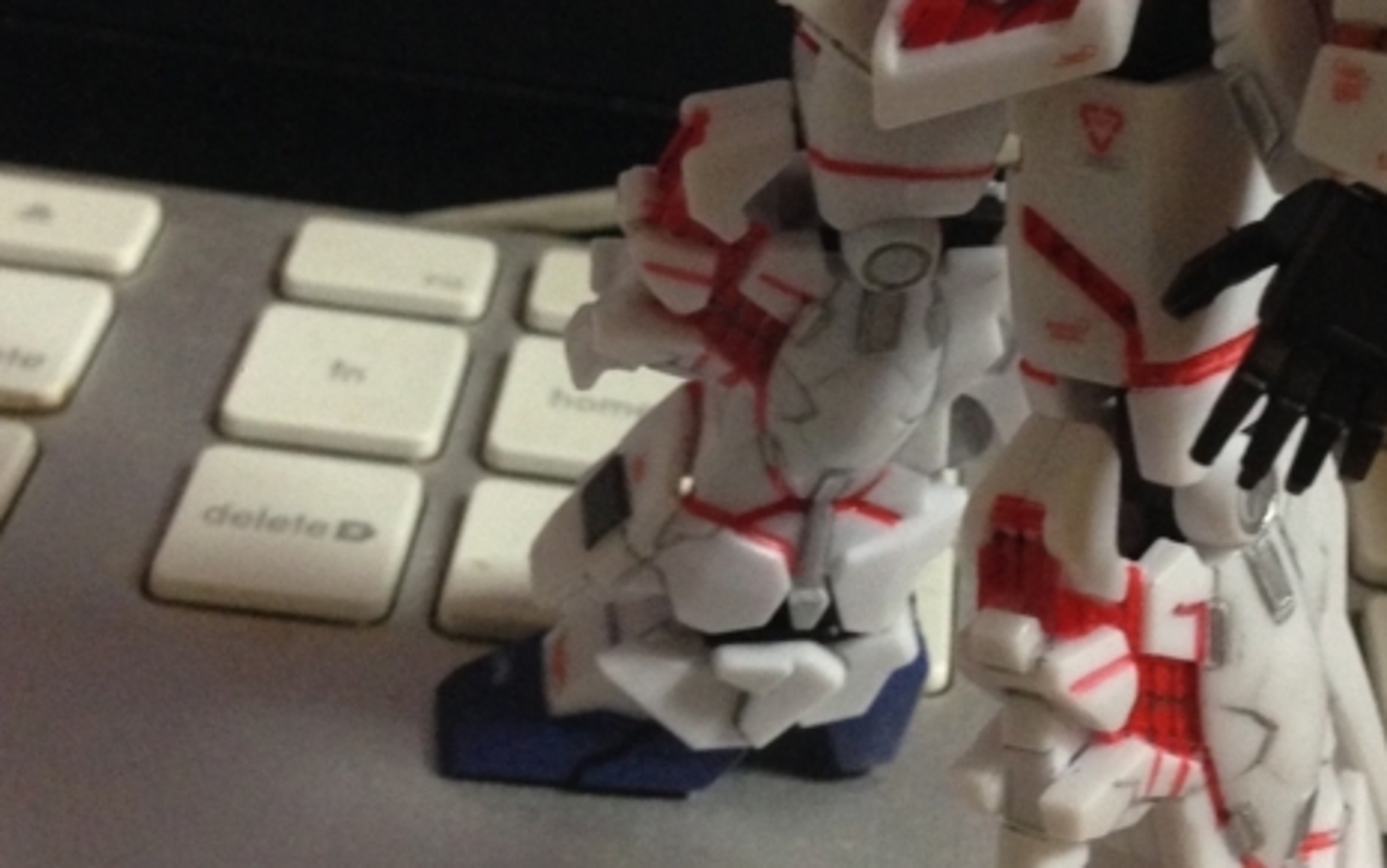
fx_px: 2912
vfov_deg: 16.8
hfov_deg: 26.5
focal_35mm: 77
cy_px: 134
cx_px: 1035
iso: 250
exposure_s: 1/20
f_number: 2.4
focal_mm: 4.12
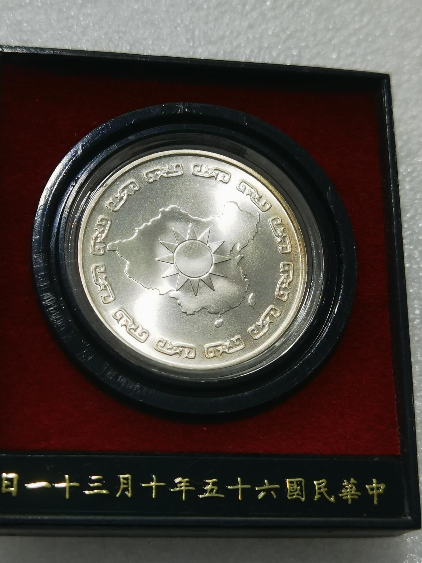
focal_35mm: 61
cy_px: 275
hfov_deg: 24.0
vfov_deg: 31.7
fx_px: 991
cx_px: 208
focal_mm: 6.67
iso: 50
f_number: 1.9
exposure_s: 1/124
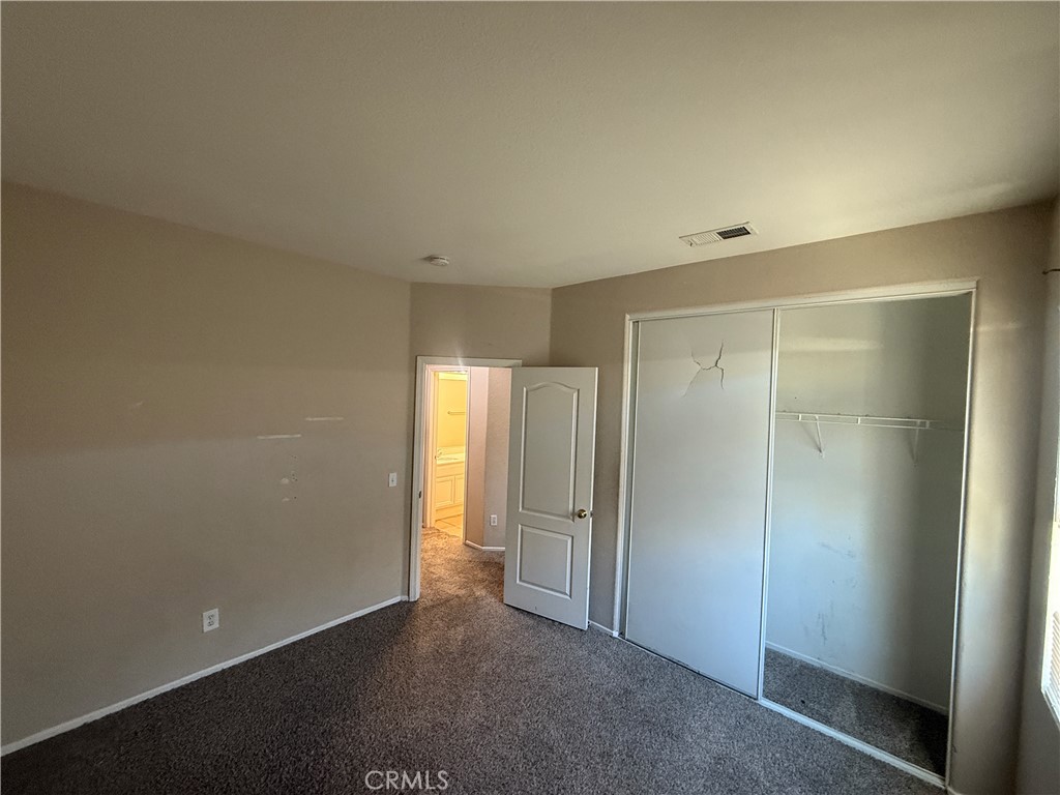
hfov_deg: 102.1
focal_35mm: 14
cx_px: 530
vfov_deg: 85.7
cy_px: 398
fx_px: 429
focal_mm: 2.22
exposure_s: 1/60
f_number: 2.2
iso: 500
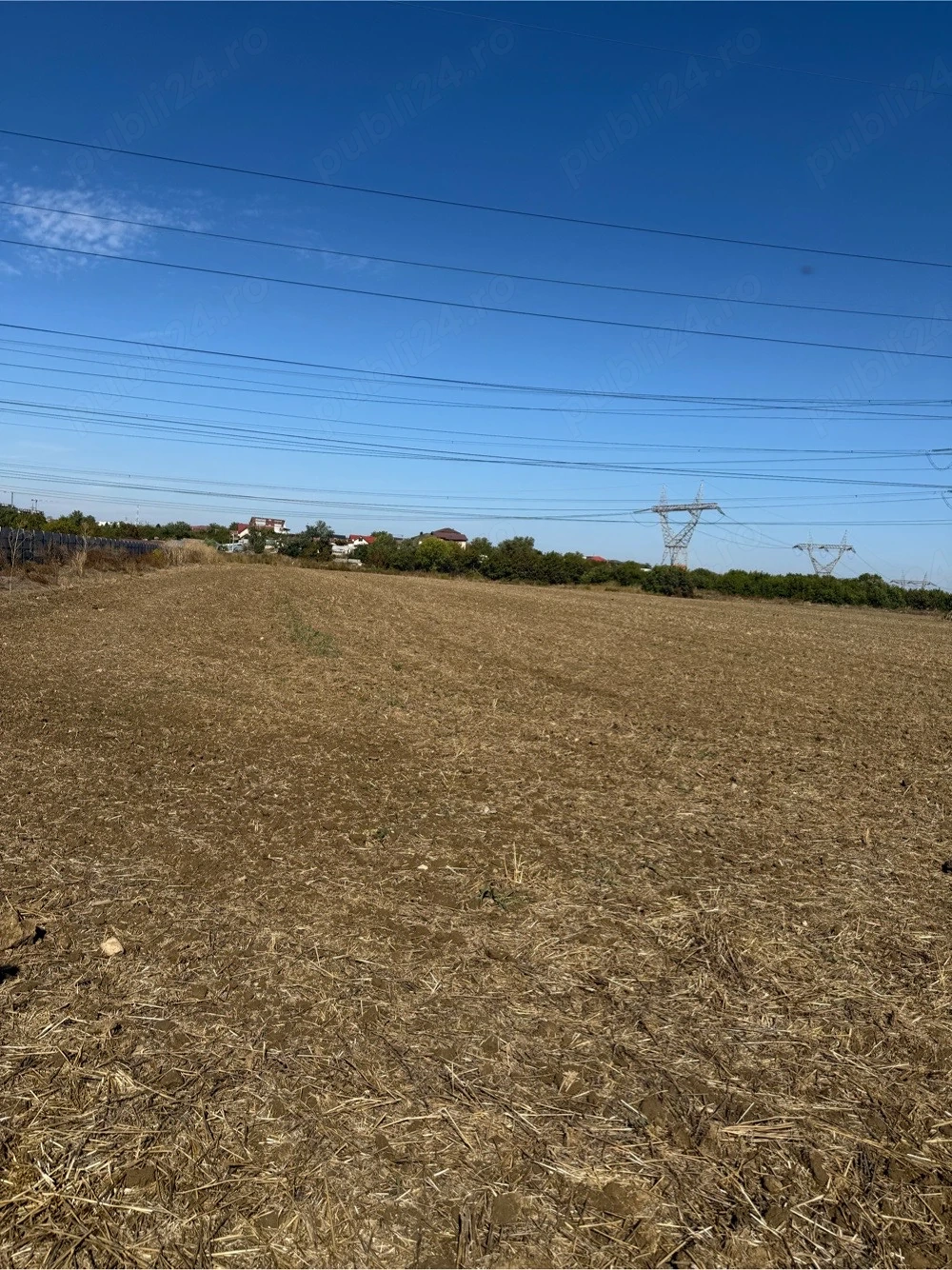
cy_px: 635
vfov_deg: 71.6
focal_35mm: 24
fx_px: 880
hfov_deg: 56.8
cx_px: 476
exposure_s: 1/7353
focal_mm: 6.76
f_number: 1.78
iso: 80
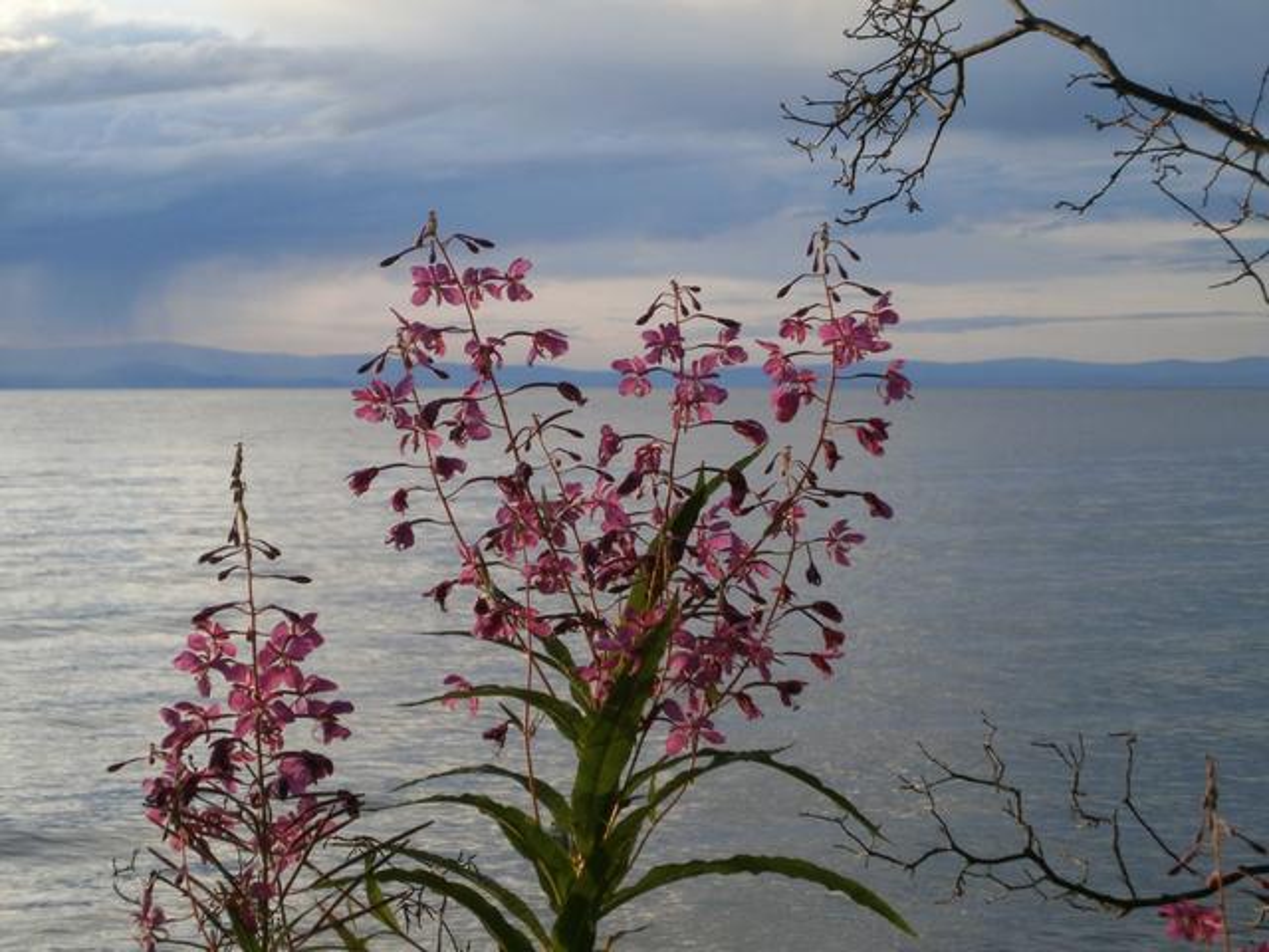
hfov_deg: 22.5
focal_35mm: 87
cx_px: 634
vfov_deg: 17.0
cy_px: 476
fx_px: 3189
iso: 100
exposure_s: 1/200
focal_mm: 15.4
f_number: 4.9
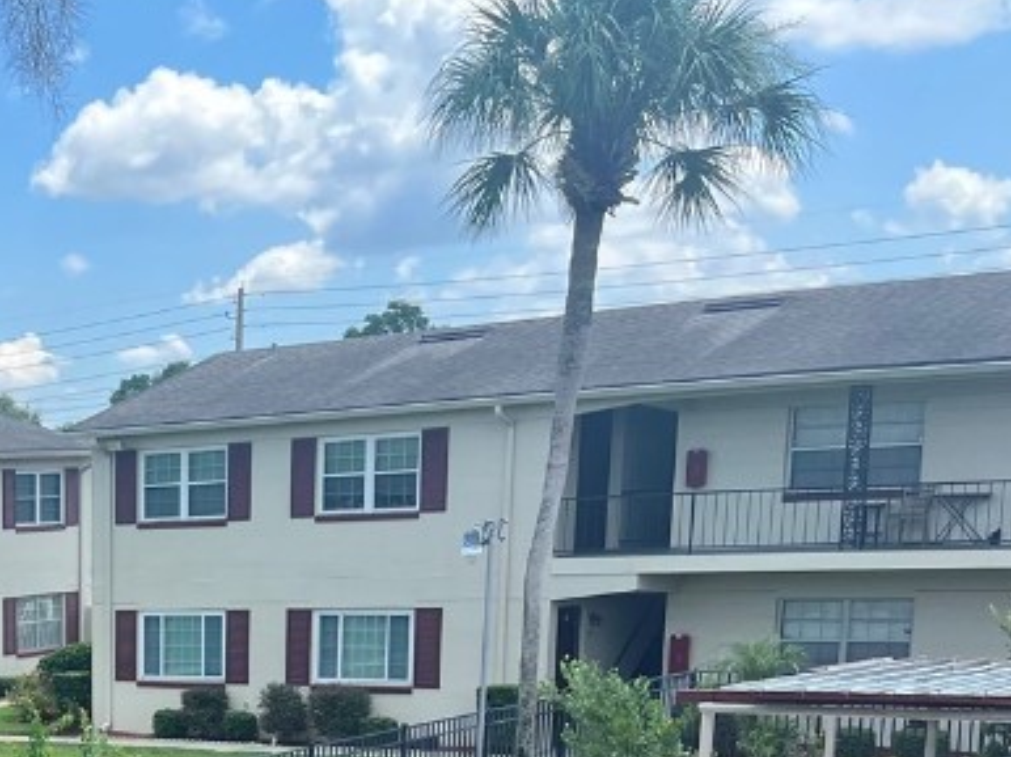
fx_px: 2014
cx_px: -280
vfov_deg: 19.6
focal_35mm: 69
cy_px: 977
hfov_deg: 24.7
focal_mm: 5.1
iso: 50
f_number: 1.6
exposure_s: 1/1266
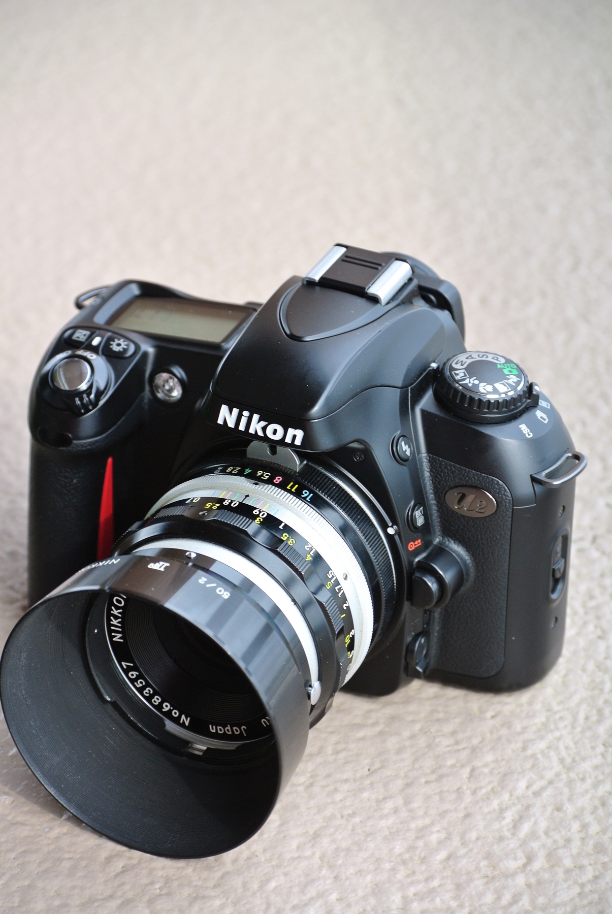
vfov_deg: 14.8
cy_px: 457
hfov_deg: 10.0
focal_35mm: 138
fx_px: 3509
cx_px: 306
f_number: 4.2
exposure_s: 1/125
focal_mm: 51.2
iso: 125
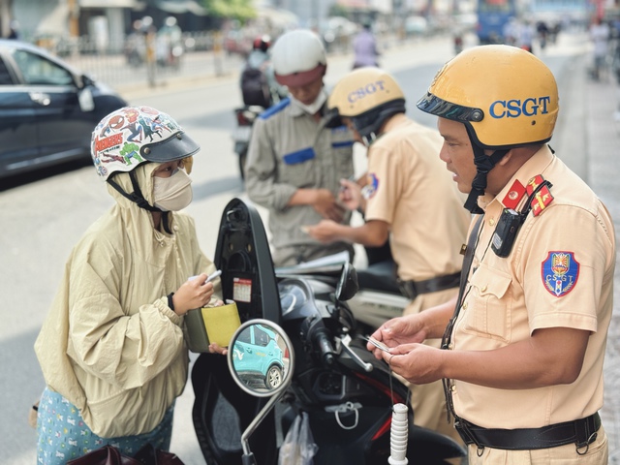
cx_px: 310
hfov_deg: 39.7
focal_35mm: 48
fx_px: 860
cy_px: 232
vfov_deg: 30.3
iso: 64
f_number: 1.78
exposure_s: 1/1377
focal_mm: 6.76
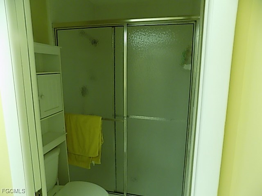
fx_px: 174
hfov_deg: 73.9
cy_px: 98
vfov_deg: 58.9
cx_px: 131
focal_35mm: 23
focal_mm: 4
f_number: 3.1
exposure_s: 1/30
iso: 280
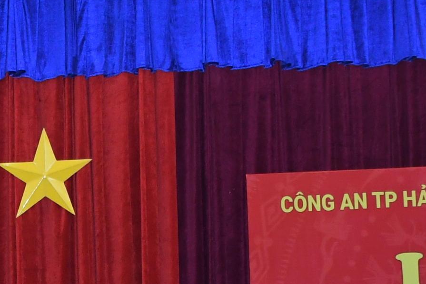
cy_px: 511
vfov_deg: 8.6
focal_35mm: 154
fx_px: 1823
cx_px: -53
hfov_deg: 13.1
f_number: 3.5
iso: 1000
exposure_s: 1/200
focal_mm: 22
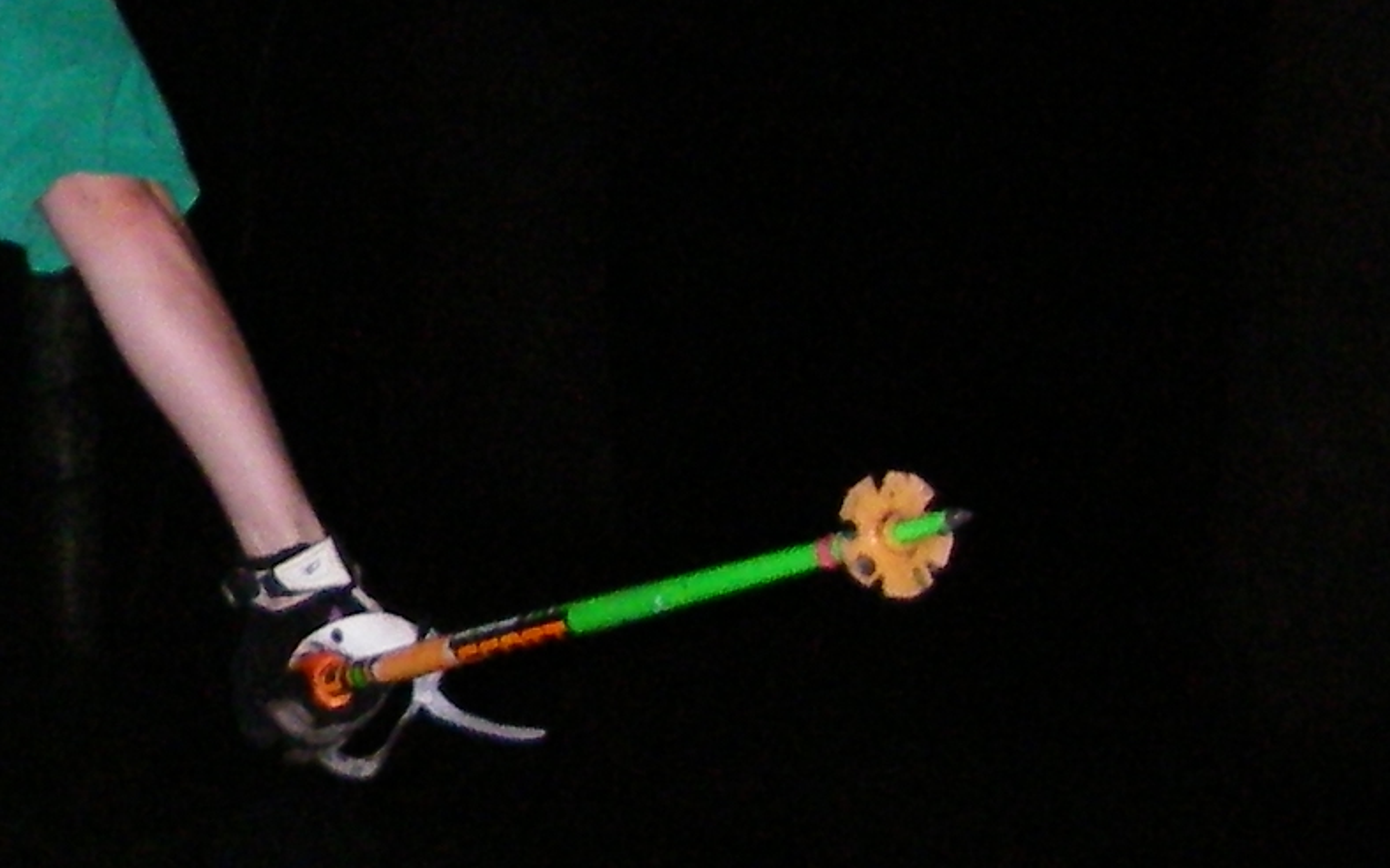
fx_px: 5453
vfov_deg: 9.1
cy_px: 416
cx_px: -215
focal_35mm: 144
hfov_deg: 14.1
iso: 320
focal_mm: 6.3
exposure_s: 1/40
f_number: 3.3
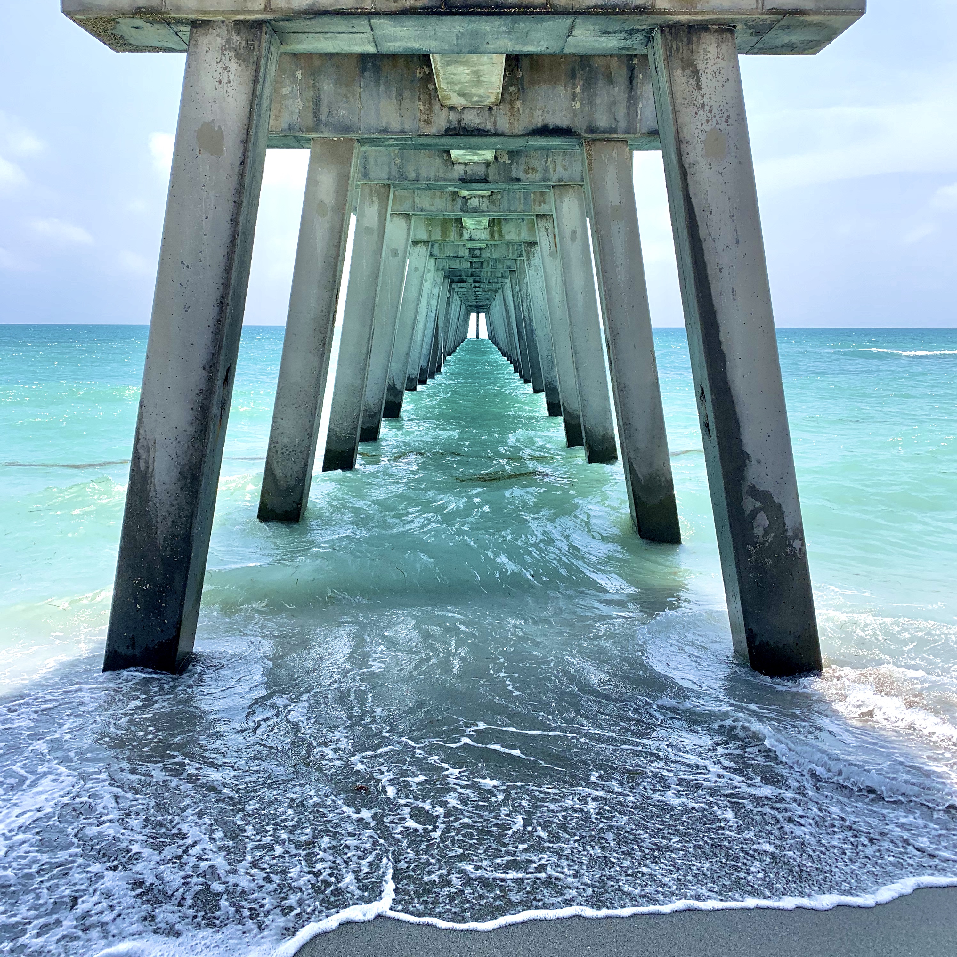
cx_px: 479
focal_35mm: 31
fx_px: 970
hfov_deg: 52.5
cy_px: 404
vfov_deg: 52.3
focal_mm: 4.25
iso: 25
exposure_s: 1/1992
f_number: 1.8
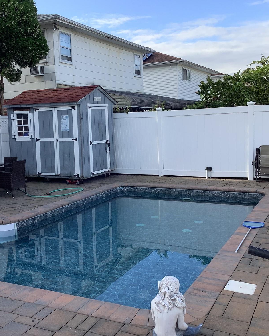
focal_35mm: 41
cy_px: 165
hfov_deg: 36.3
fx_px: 408
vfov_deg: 44.8
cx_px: 105
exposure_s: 1/296
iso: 25
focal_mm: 3.3
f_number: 2.4
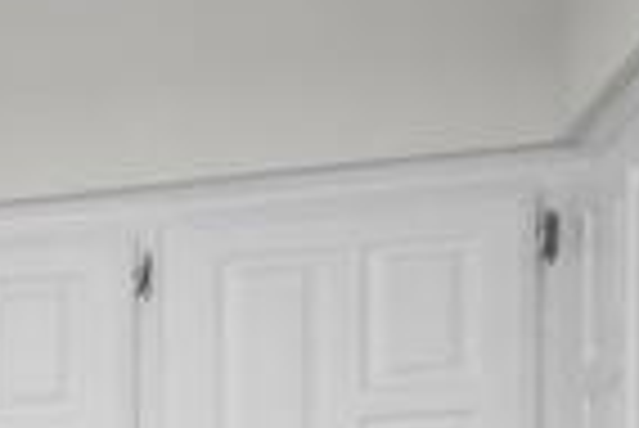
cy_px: 829
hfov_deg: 11.7
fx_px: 2043
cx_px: -1174
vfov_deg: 11.0
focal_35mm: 115
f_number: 7.1
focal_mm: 16
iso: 400
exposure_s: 1
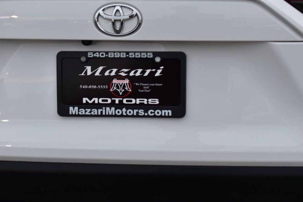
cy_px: 101
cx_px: 152
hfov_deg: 33.4
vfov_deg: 22.6
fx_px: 505
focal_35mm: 60
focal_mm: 40
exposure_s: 1/40
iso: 400
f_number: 7.1
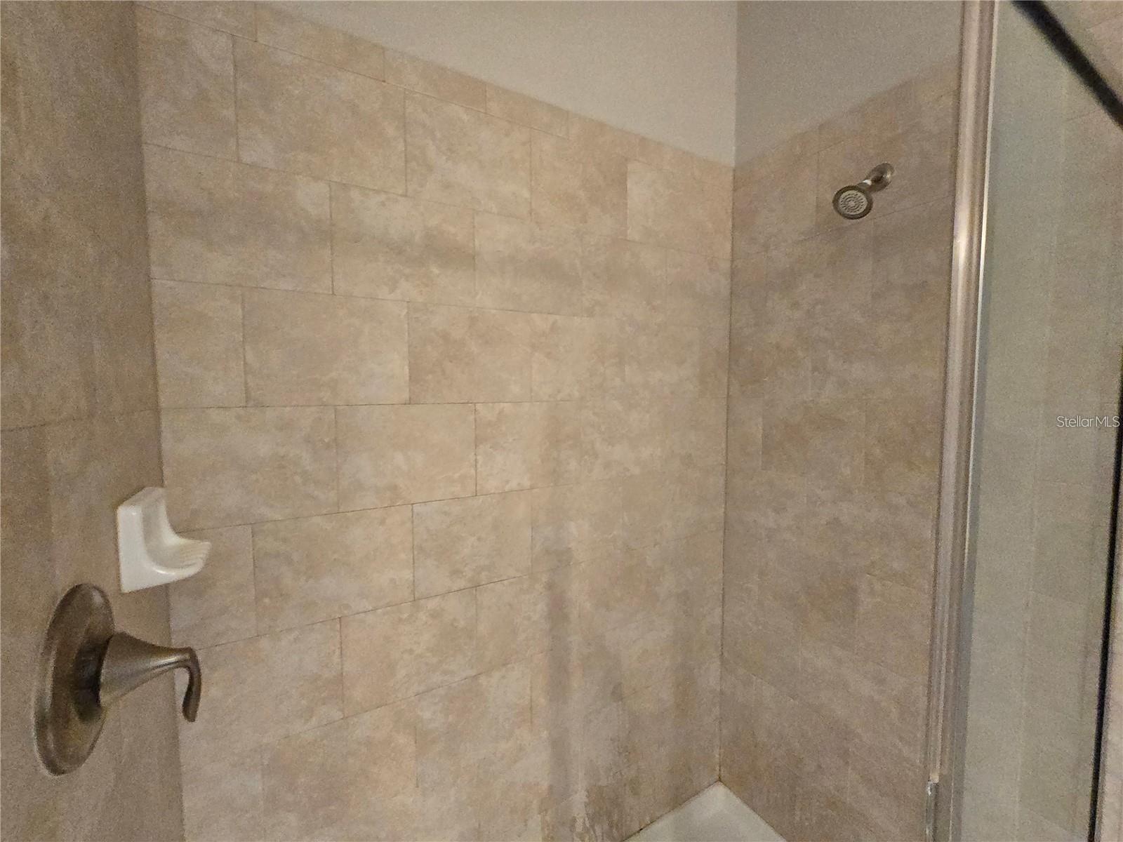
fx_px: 422
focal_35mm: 13
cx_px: 562
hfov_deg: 106.2
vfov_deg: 89.9
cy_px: 421
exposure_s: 1/60
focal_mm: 2.2
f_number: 2.2
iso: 800
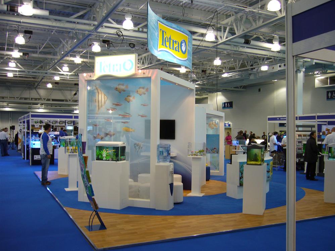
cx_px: 172
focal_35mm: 36
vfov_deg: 39.7
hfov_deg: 51.3
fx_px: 348
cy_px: 128
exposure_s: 1/30
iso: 100
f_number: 2.8
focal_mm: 5.8
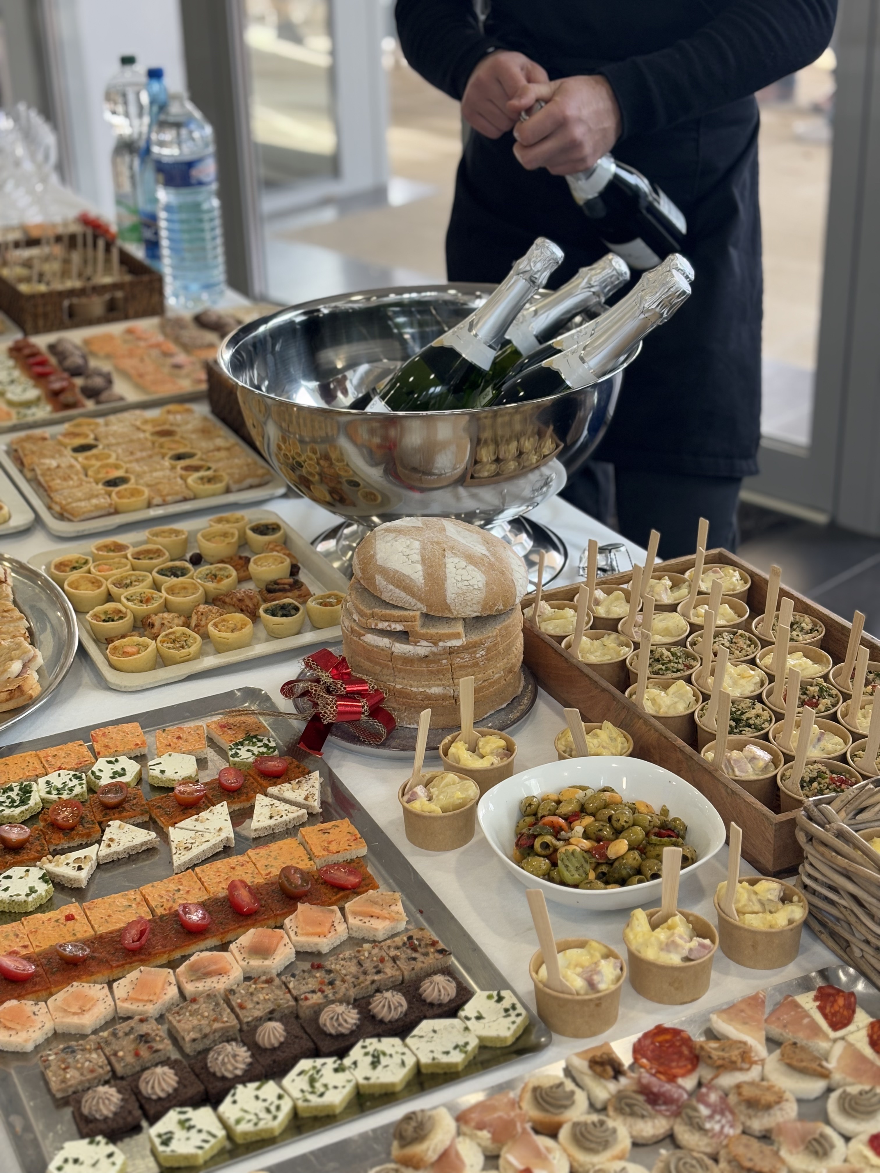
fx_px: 1763
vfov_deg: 36.8
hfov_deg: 28.0
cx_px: 440
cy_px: 586
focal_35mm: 52
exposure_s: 1/60
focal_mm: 5.96
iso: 50
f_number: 1.6
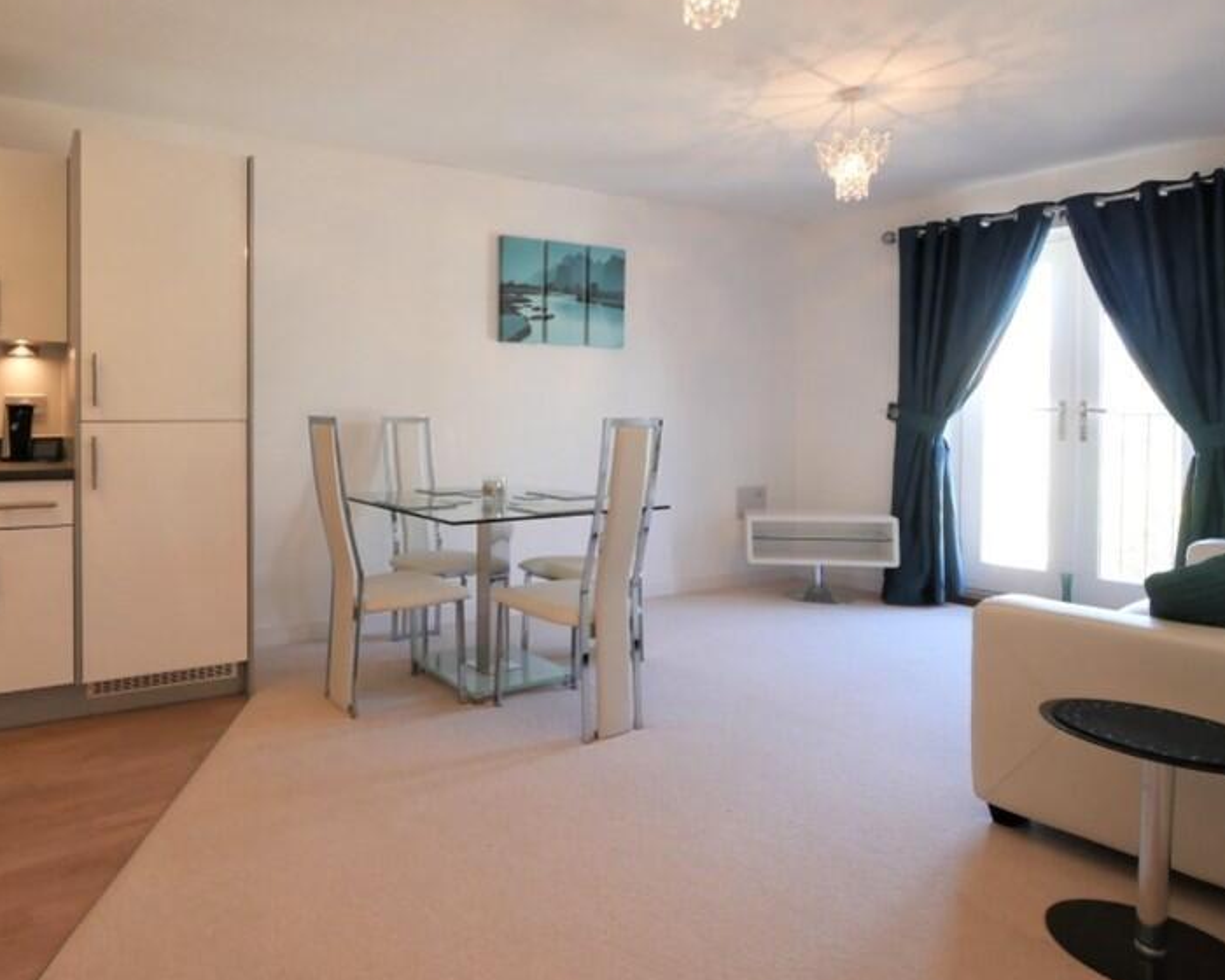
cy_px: 421
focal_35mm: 20
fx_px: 725
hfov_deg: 78.5
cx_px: 439
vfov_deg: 67.8
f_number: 4
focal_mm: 7
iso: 640
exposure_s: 1/60
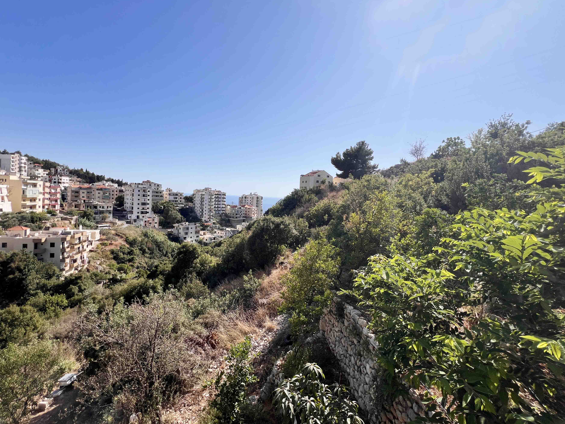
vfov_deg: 85.6
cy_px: 200
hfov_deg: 102.0
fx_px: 229
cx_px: 275
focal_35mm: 14
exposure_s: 1/2597
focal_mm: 1.57
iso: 32
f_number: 1.8
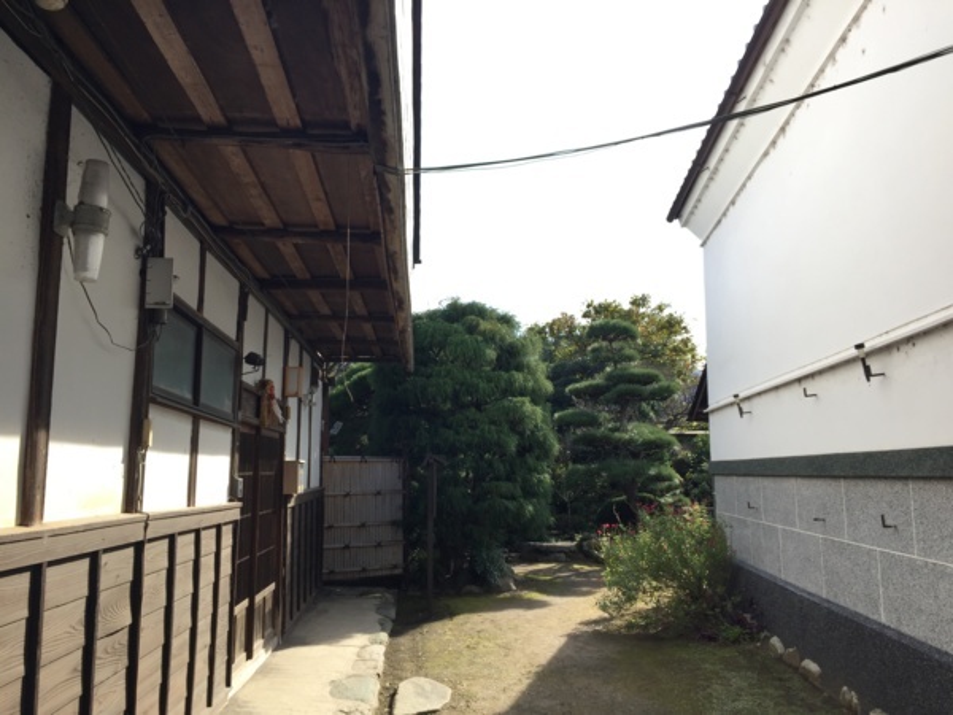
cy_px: 358
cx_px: 476
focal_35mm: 29
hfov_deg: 61.7
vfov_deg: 48.2
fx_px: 798
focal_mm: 4.15
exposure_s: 1/599
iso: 32
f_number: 2.2
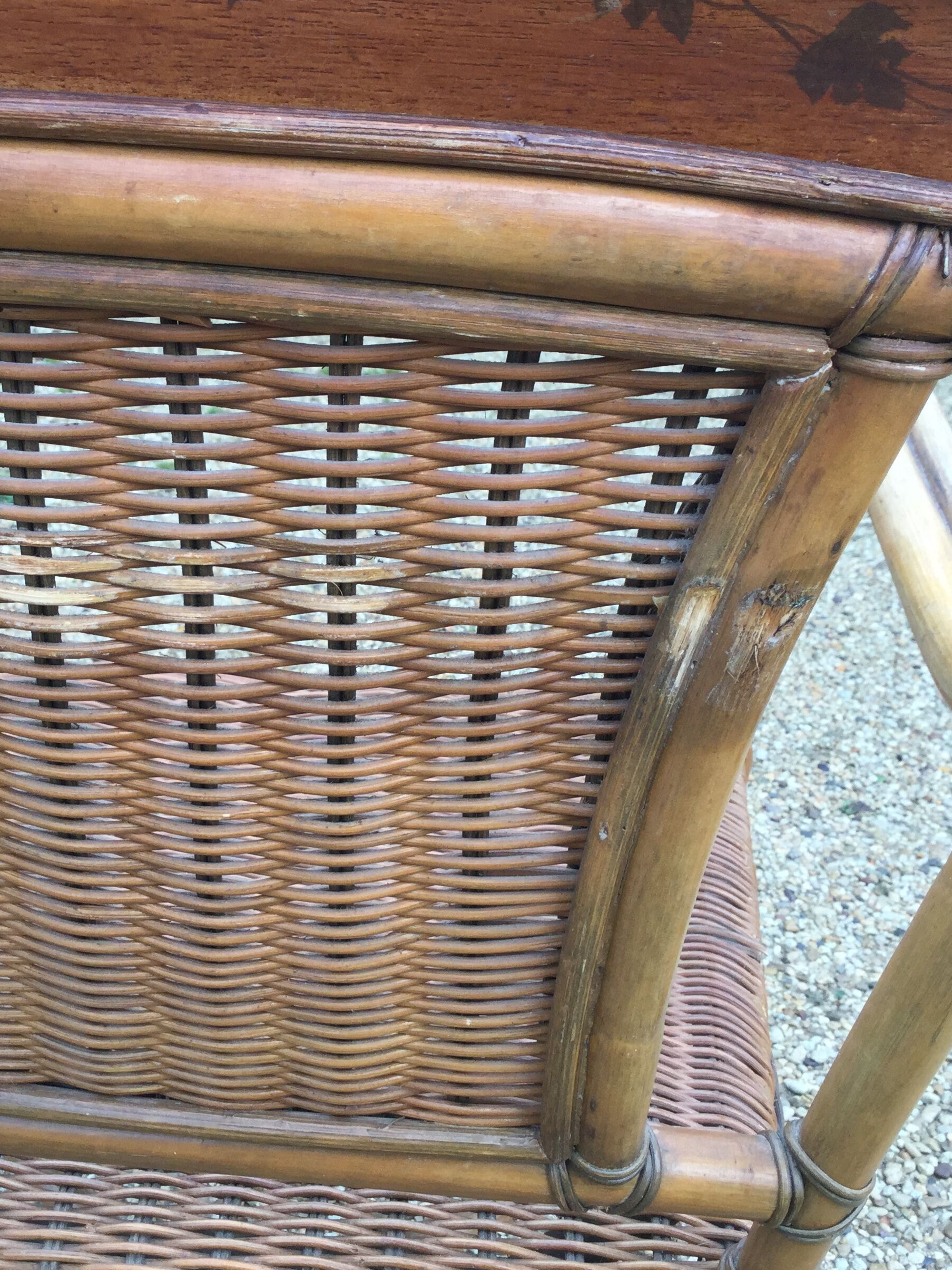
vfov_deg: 44.8
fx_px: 1540
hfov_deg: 34.2
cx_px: 364
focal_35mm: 42
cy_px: 630
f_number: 2.4
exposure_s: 1/100
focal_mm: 3.3
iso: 32
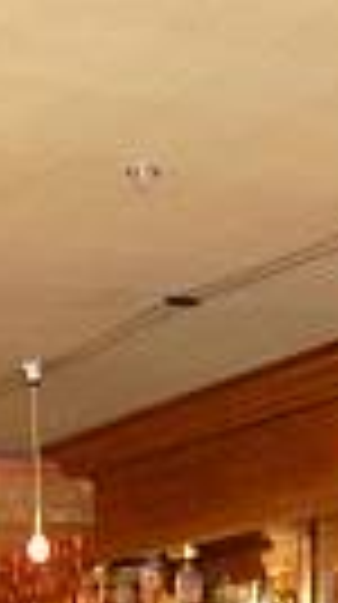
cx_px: 550
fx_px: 2255
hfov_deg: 8.3
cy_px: 806
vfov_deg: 14.5
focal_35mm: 141
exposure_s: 1/8
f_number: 2.8
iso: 250
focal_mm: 6
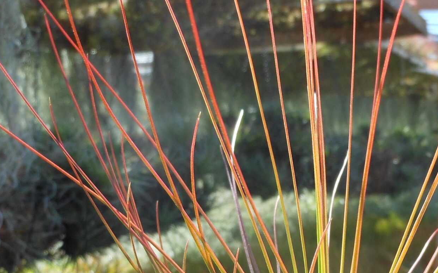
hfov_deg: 28.3
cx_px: 319
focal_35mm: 72
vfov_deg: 17.8
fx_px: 859
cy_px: 253
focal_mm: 5.9
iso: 80
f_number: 4
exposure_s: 1/60
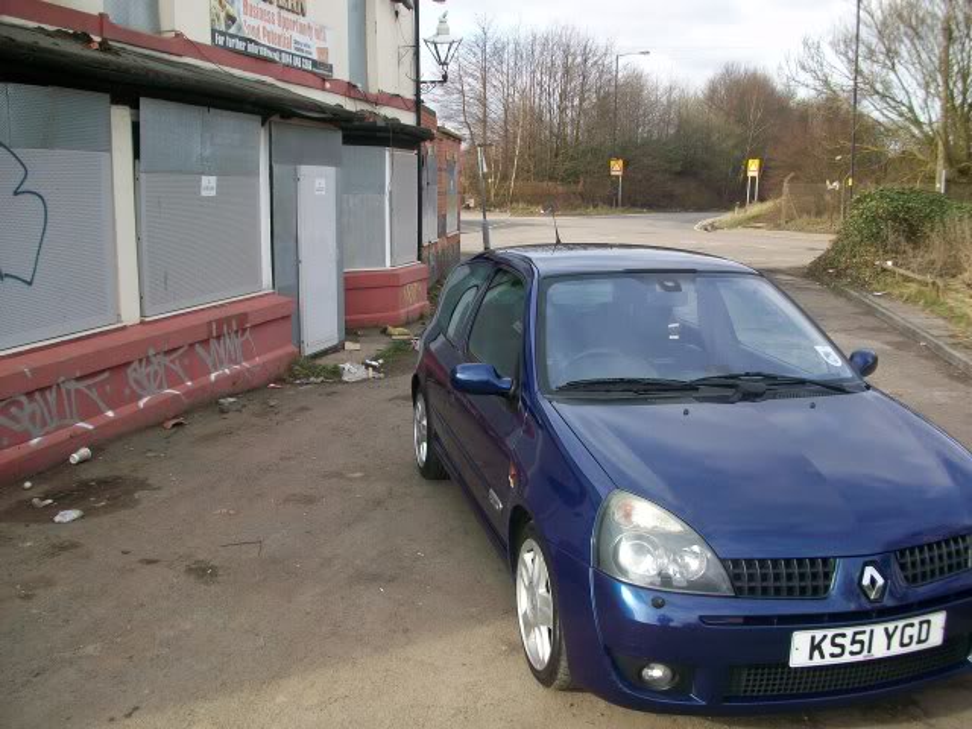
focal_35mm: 32
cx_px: 486
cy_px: 364
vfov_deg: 44.2
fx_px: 899
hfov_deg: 56.8
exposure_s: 1/320
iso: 64
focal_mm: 5.7
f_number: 2.8
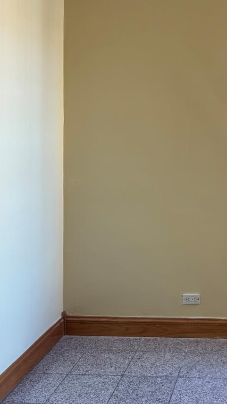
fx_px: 503
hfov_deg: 23.6
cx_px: 261
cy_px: 147
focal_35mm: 47
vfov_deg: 43.3
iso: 125
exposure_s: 1/120
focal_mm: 6.76
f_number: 1.78
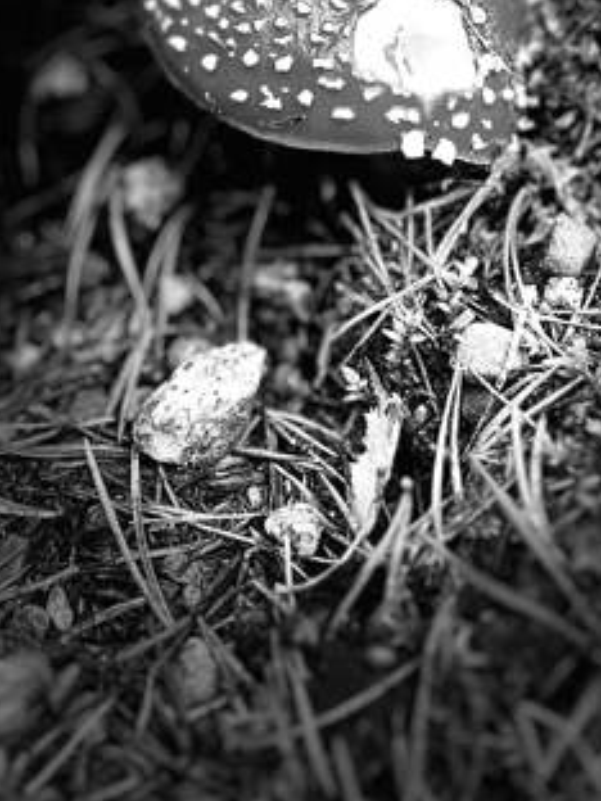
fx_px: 1157
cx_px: 352
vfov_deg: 36.7
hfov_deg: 29.1
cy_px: 144
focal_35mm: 50
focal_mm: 5.1
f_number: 1.6
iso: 64
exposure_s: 1/121
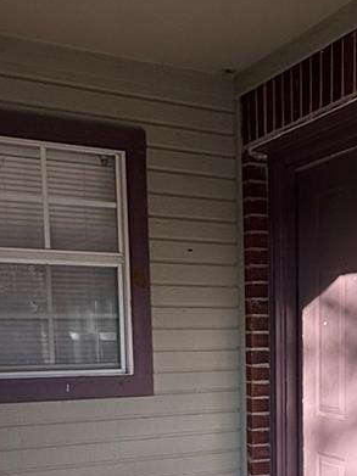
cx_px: 309
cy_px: 432
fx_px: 757
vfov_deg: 33.1
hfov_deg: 25.8
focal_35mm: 55
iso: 50
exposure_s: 1/248
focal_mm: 2.22
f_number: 2.2
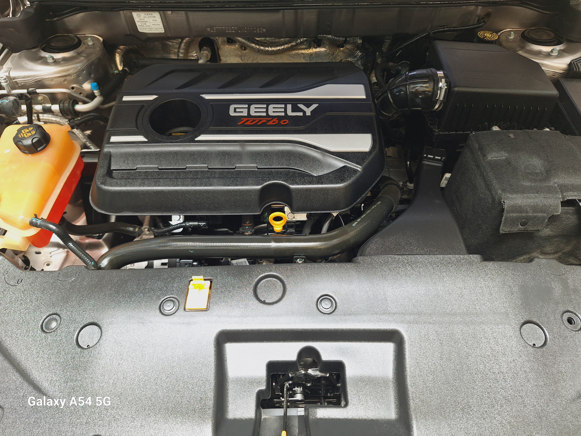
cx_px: 290
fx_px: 386
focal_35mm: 23
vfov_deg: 58.9
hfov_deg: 73.9
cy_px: 218
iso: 160
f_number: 1.8
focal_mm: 5.54
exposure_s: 1/50
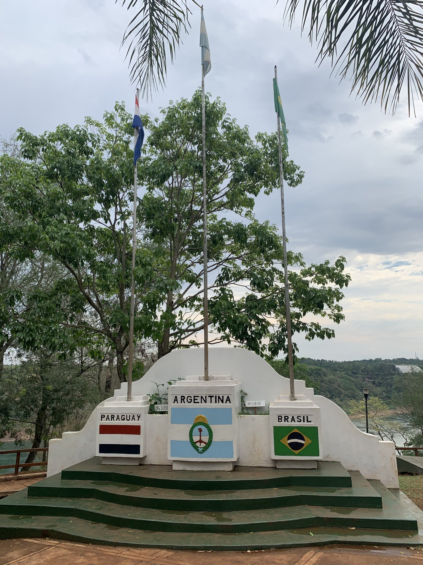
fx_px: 424
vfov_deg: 67.3
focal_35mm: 26
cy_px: 282
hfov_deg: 53.1
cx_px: 212
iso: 25
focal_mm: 4.25
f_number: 1.8
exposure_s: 1/1585
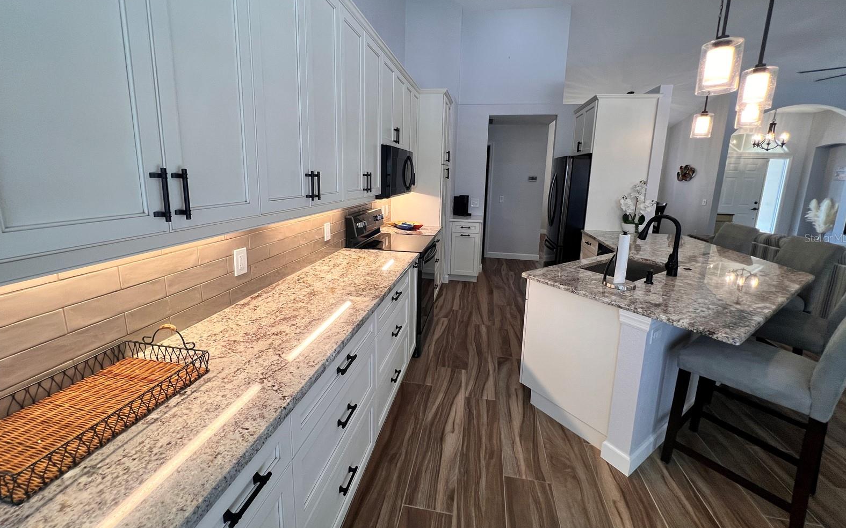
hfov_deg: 105.3
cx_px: 425
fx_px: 323
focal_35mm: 14
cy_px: 238
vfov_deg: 78.4
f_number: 1.8
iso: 125
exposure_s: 1/120
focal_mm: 1.57
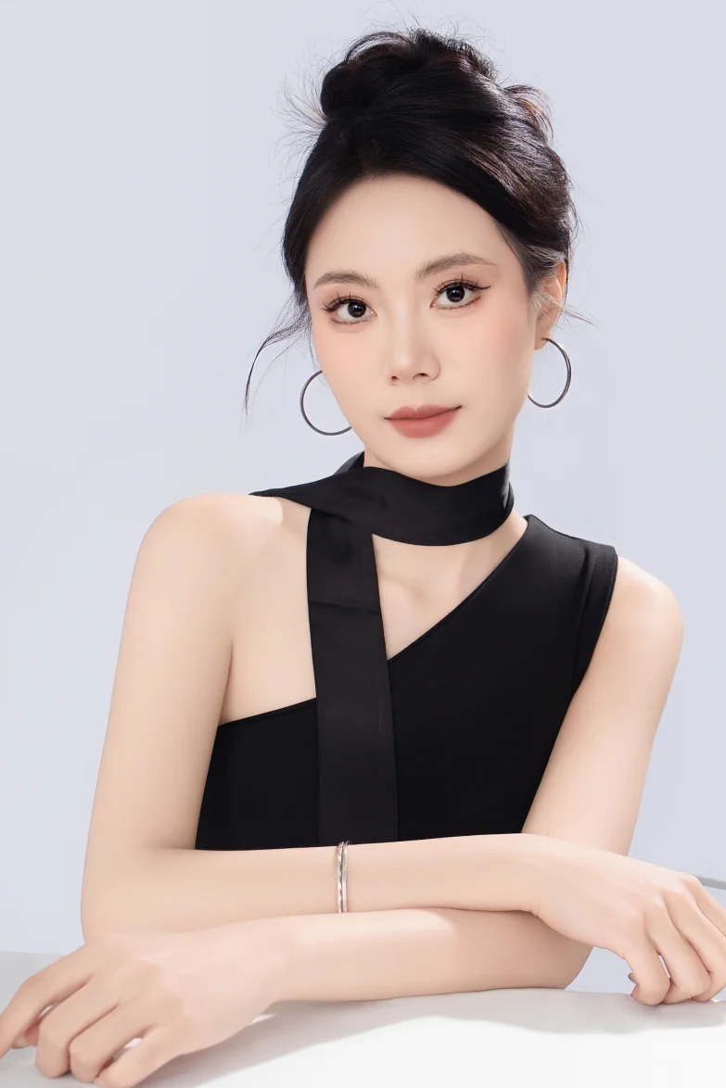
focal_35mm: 69
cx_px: 441
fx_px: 2086
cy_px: 563
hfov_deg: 19.7
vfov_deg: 29.2
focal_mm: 50
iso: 160
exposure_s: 1/160
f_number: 7.1
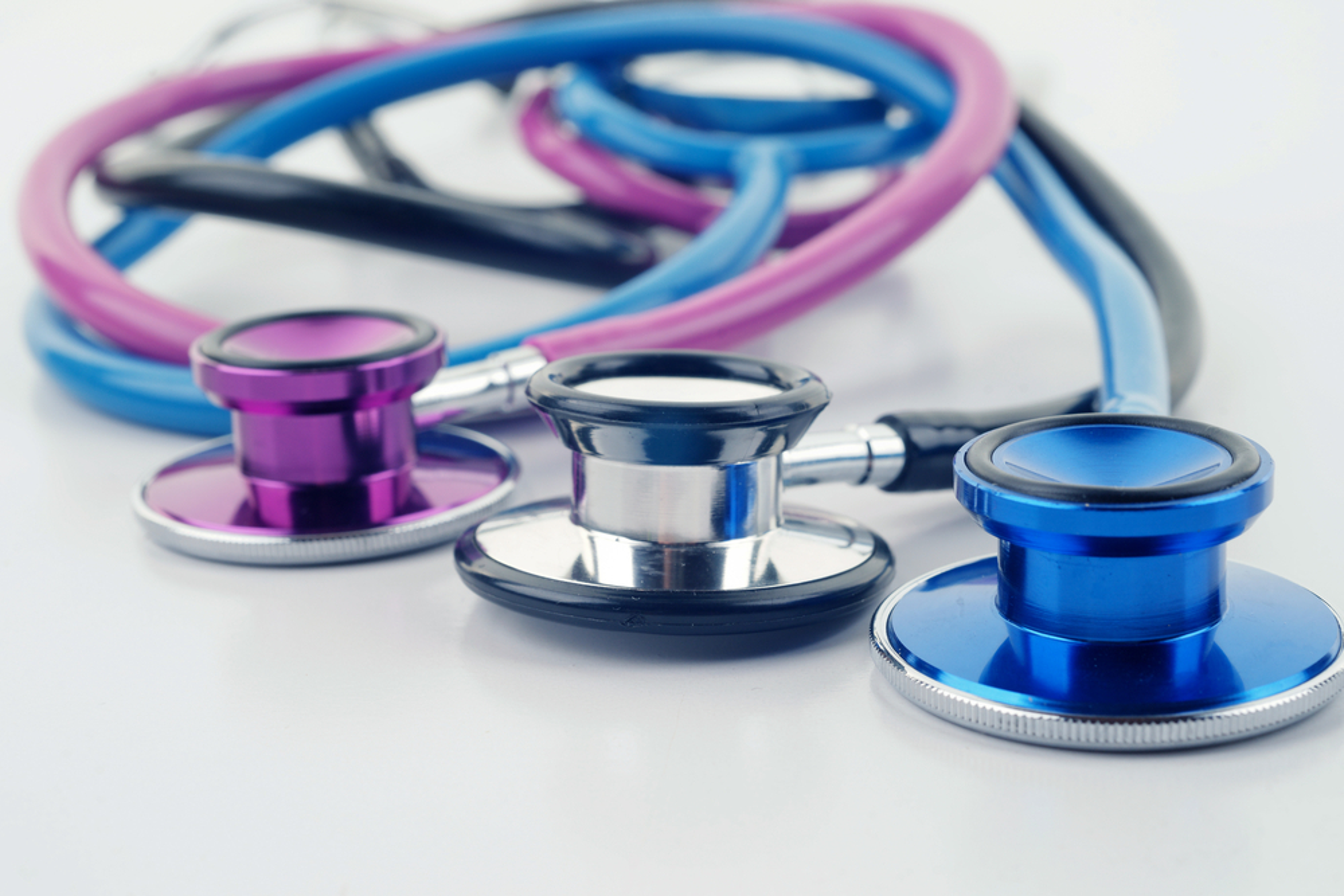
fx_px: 1867
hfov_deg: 39.6
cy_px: 448
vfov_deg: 27.0
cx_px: 672
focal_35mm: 50
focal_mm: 50
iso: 200
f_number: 11
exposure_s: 1/125
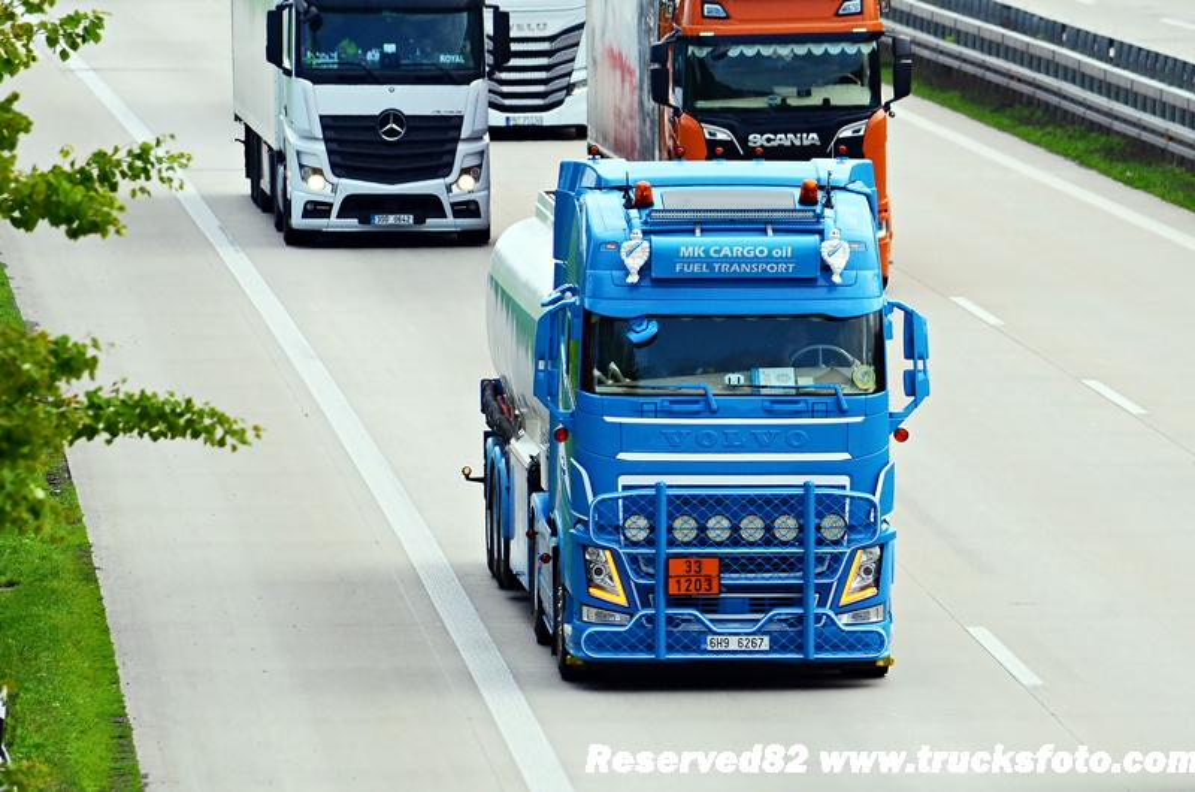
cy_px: 396
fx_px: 13914
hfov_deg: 4.9
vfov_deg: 3.3
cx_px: 598
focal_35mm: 420
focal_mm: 280
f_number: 9
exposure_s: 1/1600
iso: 800
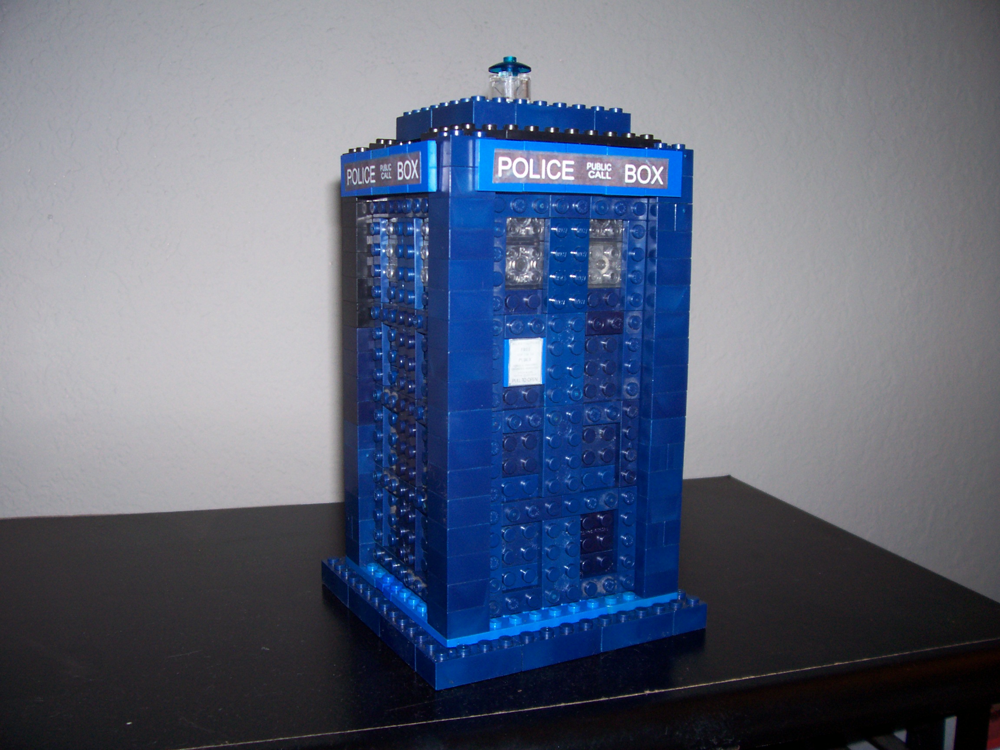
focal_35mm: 34
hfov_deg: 54.0
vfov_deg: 41.8
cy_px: 375
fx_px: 982
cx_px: 500
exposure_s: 1/64
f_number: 2.7
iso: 80
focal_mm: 5.6
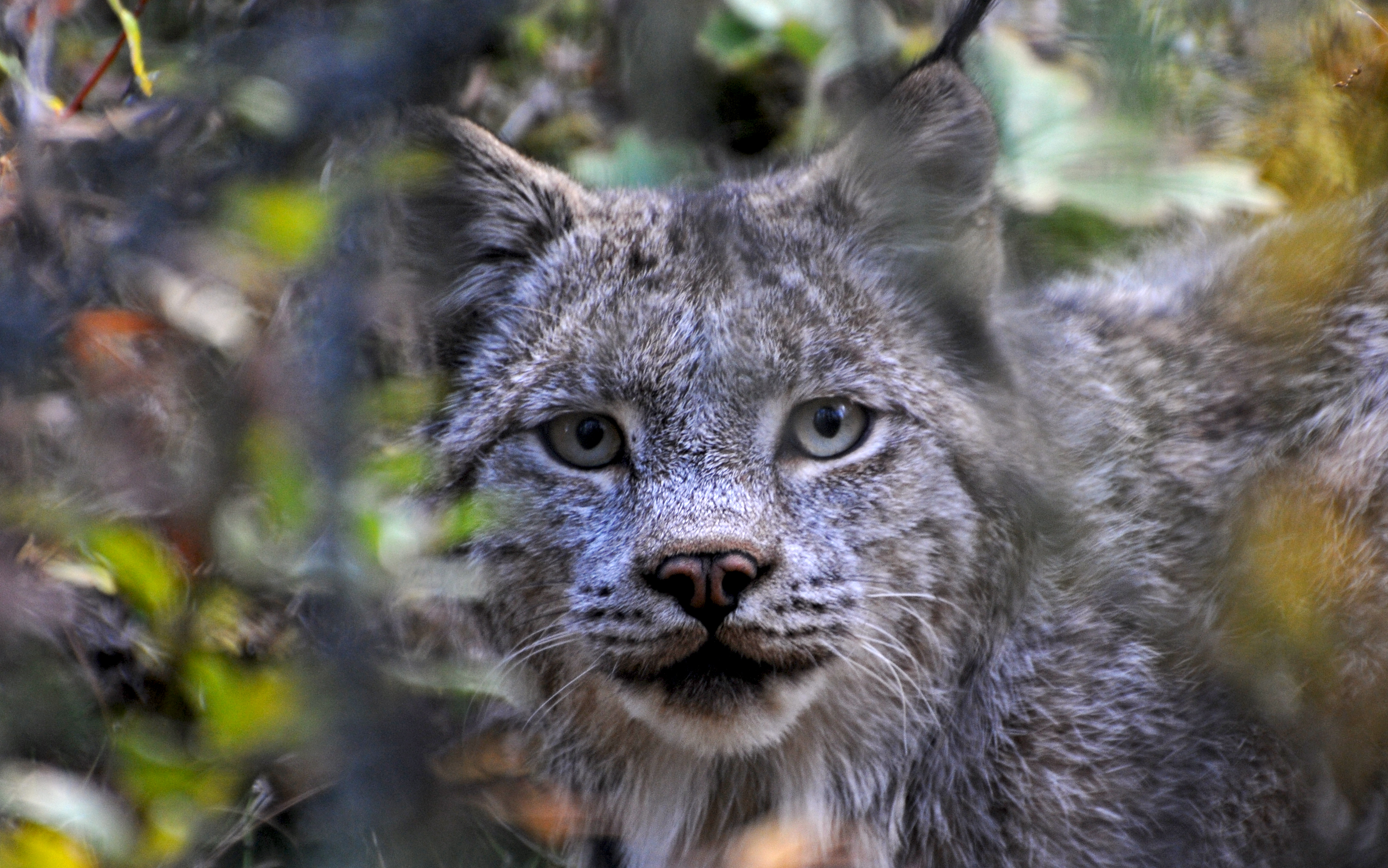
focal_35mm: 602
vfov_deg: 2.2
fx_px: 22771
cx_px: 762
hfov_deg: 3.5
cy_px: 520
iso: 400
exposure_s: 1/80
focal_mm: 300
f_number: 5.6
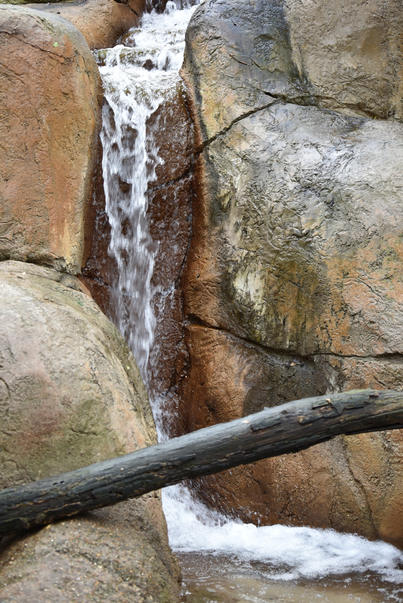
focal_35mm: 70
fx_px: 1175
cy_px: 302
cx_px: 202
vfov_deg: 28.8
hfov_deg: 19.5
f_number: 4.5
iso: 560
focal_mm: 70
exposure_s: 1/160
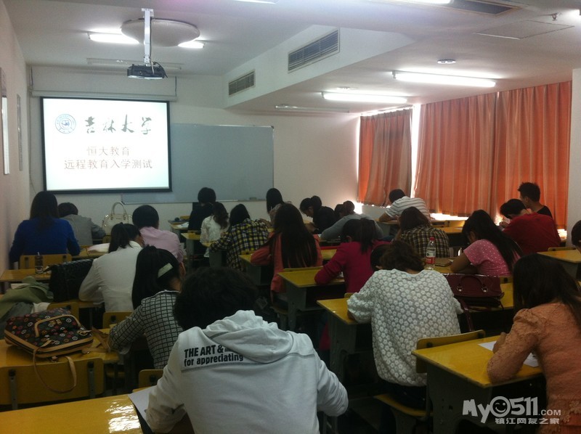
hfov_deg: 52.7
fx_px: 587
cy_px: 217
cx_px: 290
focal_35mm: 35
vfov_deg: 40.6
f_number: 2.8
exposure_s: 1/20
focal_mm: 3.85
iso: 80
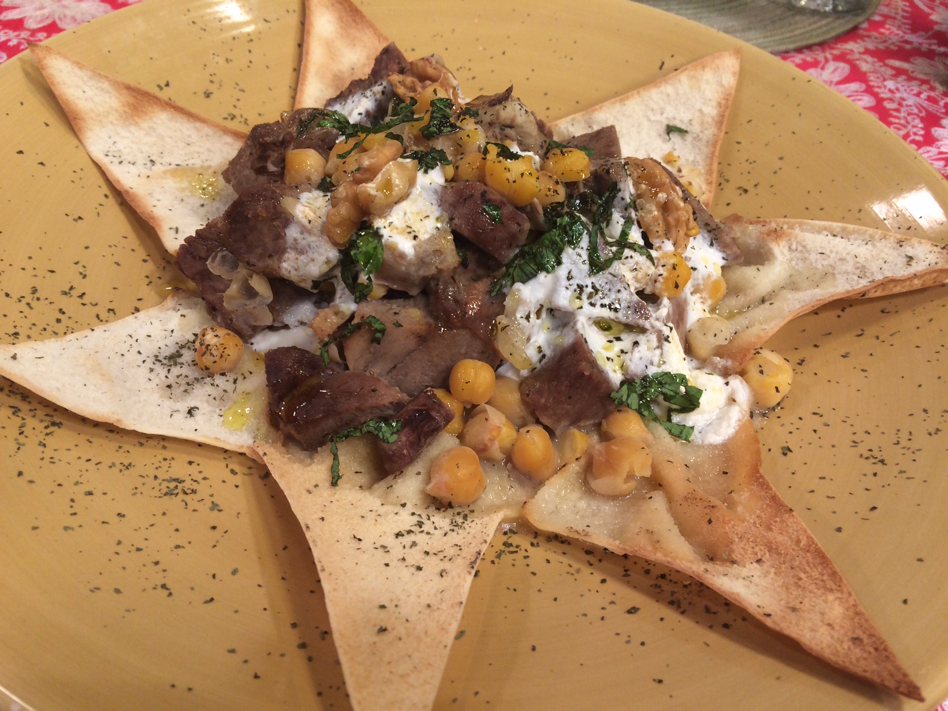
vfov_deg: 48.2
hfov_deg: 61.7
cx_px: 474
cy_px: 356
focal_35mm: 29
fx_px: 794
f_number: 2.2
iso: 64
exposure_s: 1/120
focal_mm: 4.15
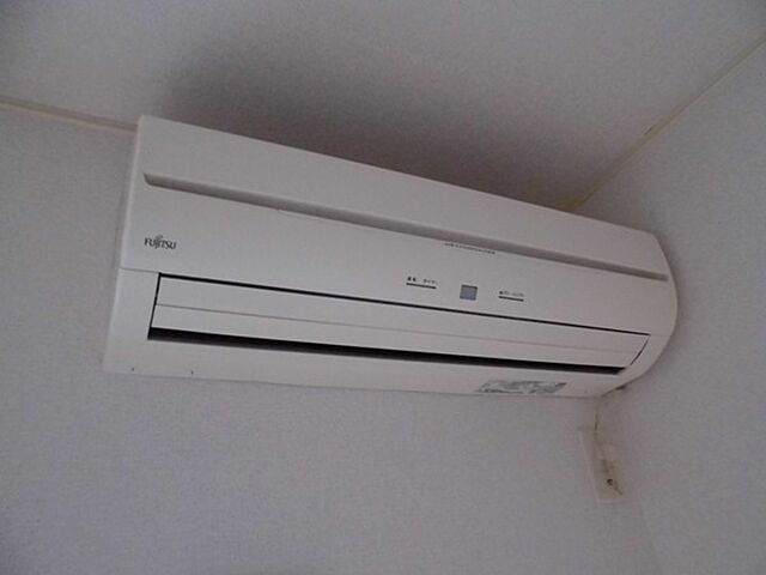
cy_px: 288
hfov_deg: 67.3
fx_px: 575
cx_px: 383
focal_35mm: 26
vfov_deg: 53.1
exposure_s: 1/60
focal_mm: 4.6
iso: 800
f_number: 3.5
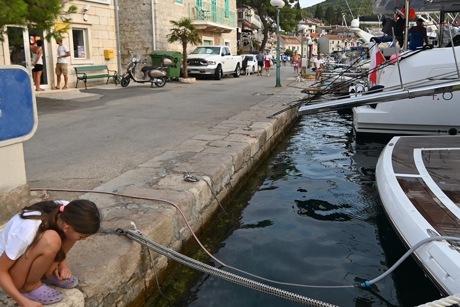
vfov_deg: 43.4
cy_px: 121
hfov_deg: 61.9
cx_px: 235
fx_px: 383
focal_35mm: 30
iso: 250
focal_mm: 12
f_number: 4
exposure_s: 1/640
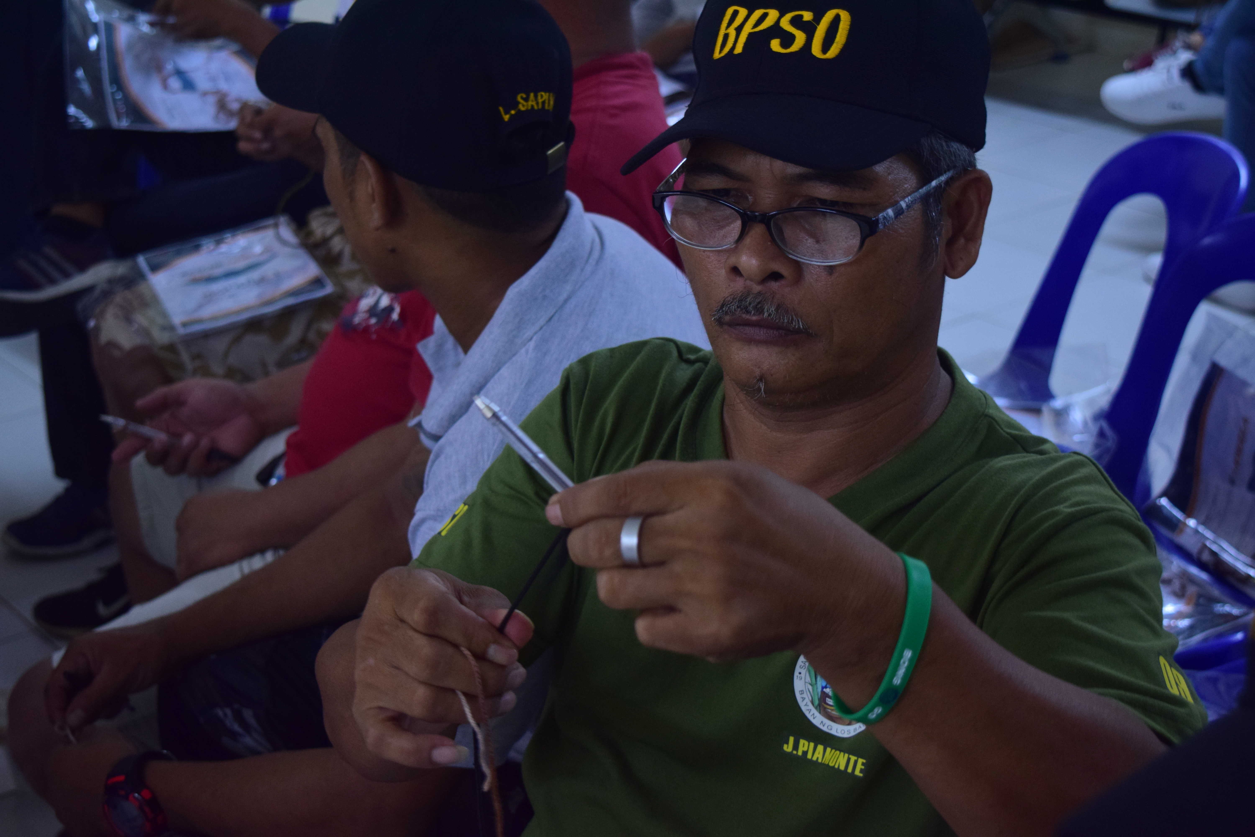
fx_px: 2092
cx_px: 628
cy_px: 418
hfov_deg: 33.4
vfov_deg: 22.6
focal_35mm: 60
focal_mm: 40
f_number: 5
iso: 800
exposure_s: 1/30
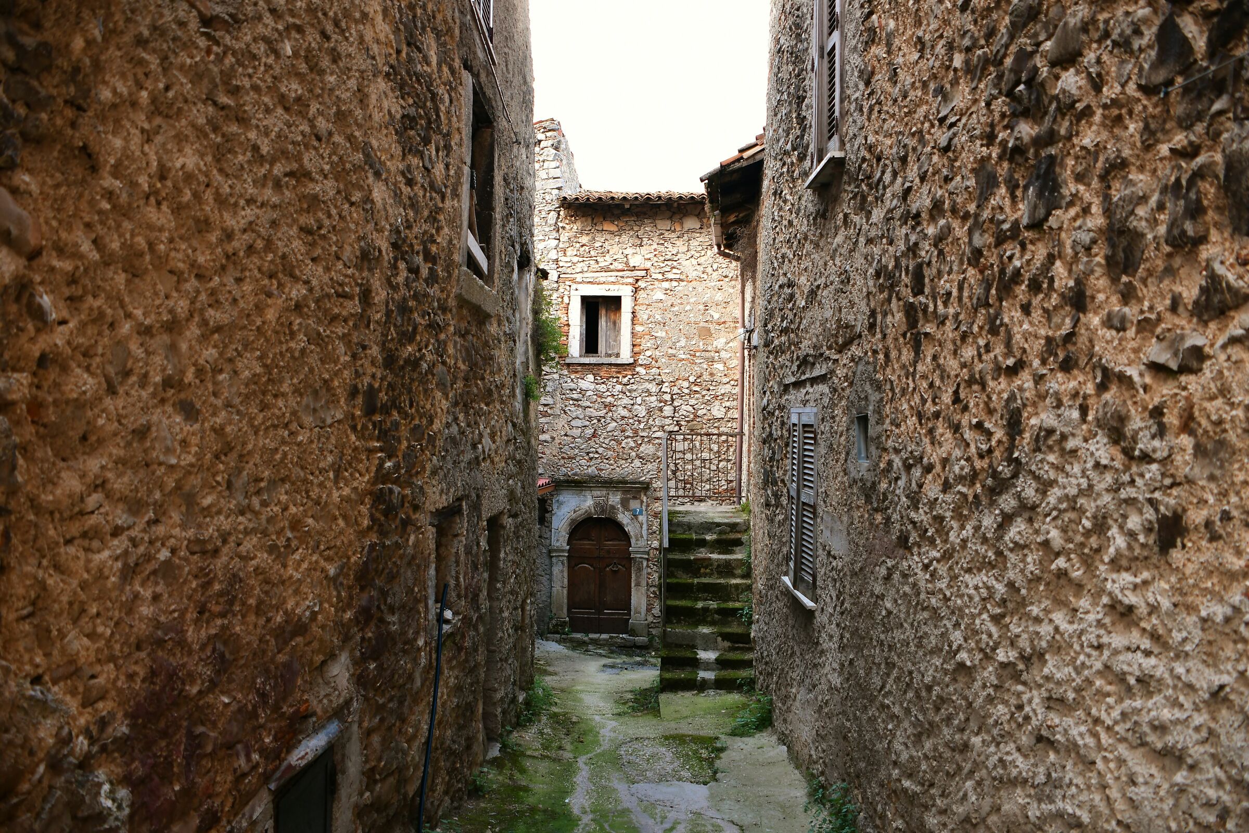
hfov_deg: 67.4
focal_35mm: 27
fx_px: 937
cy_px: 416
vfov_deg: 47.9
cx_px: 624
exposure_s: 1/40
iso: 100
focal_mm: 18
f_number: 3.5
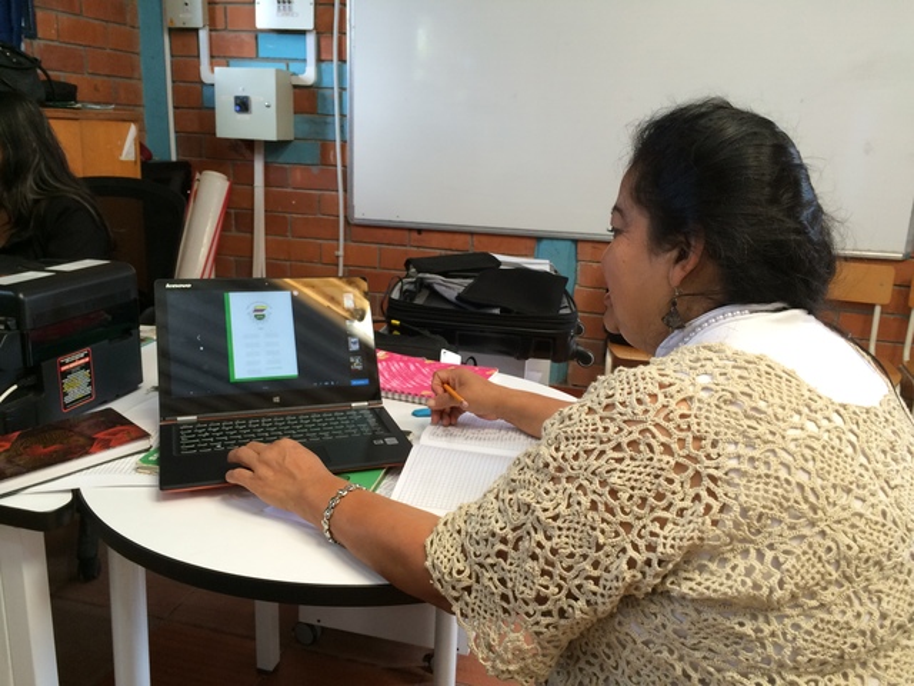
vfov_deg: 48.2
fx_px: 766
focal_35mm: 29
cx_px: 457
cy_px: 343
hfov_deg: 61.7
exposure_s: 1/30
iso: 40
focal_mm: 4.15
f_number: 2.2
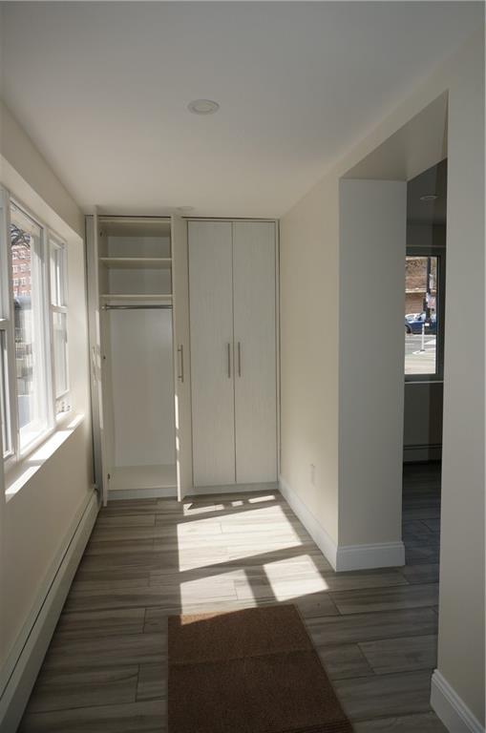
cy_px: 366
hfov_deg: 52.9
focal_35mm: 24
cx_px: 243
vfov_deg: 73.8
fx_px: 488
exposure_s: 1/160
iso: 100
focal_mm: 16
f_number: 6.3
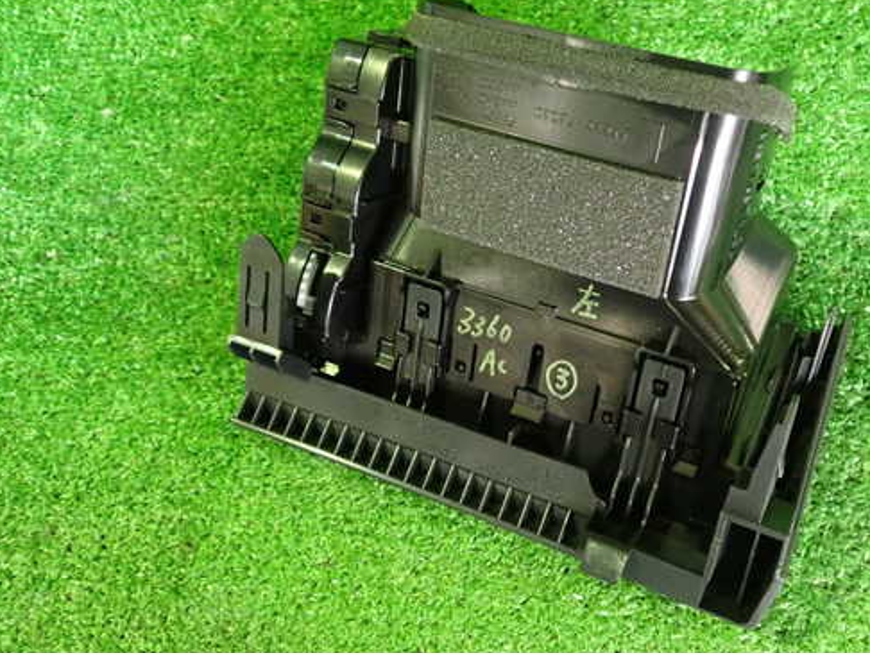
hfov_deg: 49.8
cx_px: 525
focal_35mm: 37
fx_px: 930
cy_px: 322
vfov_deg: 38.7
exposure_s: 1/25
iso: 800
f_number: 2.3
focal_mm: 5.4
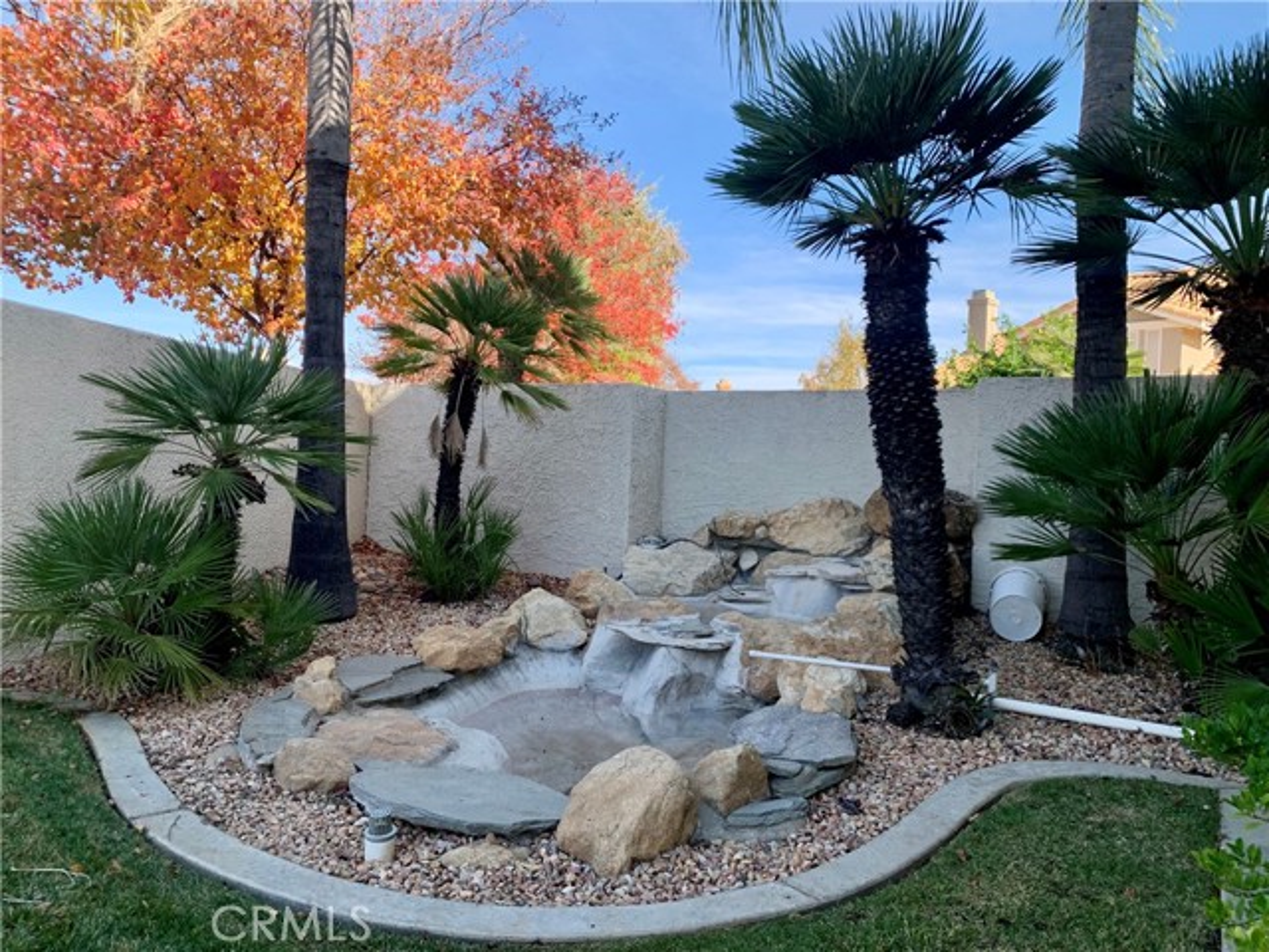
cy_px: 476
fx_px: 953
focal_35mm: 26
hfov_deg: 67.3
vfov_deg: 53.1
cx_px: 634
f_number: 1.8
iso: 25
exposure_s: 1/570
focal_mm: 4.25
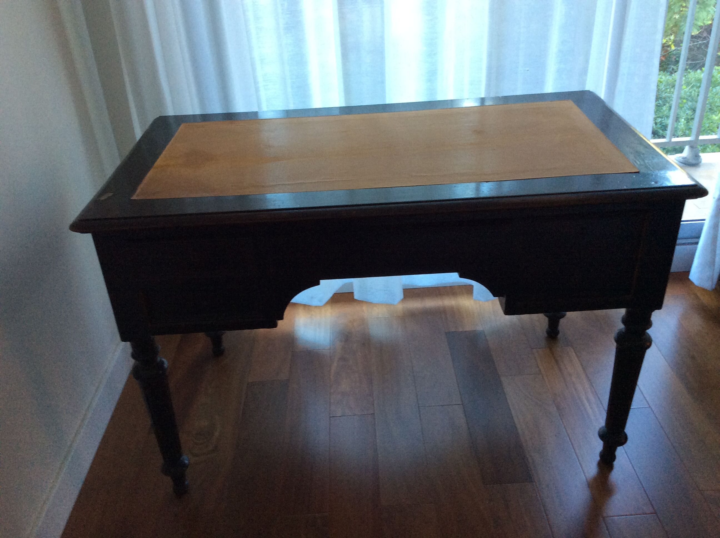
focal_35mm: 32
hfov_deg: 56.9
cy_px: 269
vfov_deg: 44.1
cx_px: 360
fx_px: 665
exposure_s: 1/25
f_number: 2.4
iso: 100
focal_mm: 3.3
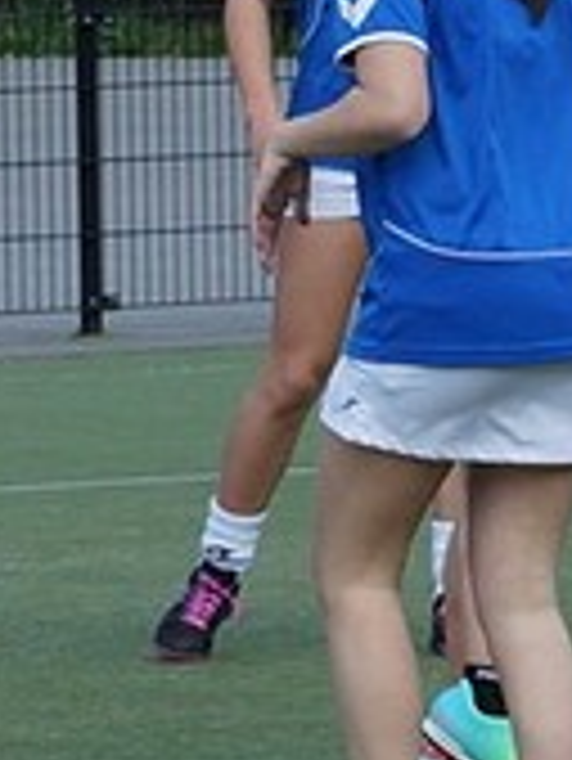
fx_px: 9594
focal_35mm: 436
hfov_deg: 3.4
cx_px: 113
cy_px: 99
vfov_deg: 4.5
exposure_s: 1/320
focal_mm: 50
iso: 100
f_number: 5.6
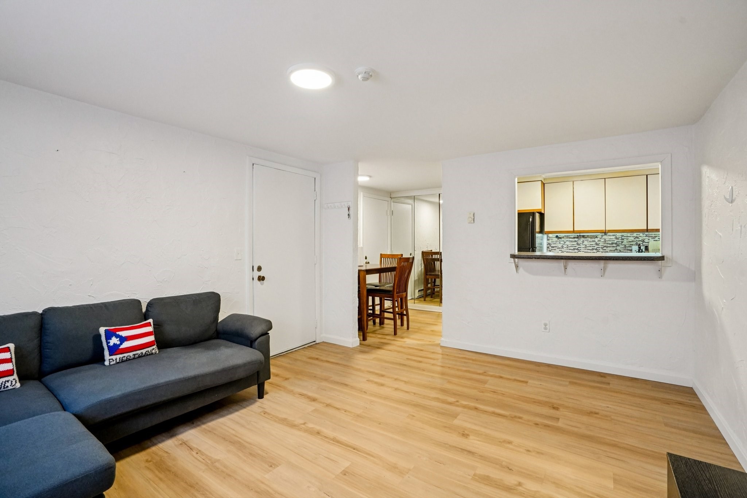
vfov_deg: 73.7
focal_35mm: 16
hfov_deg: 96.7
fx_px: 332
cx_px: 374
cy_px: 249
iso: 2500
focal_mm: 16
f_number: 8
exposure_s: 1/30
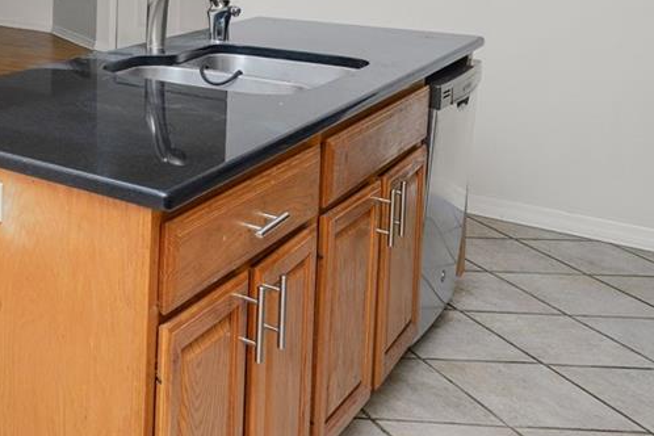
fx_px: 817
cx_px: -281
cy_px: -50
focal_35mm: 45
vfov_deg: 27.2
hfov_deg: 29.9
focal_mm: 14
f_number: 6.3
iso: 320
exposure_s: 1/60
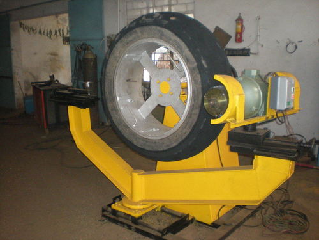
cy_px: 120
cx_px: 160
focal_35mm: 38
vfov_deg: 37.7
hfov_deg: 49.0
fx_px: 350
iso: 283
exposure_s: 1/60
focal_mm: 6.3
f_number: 3.1
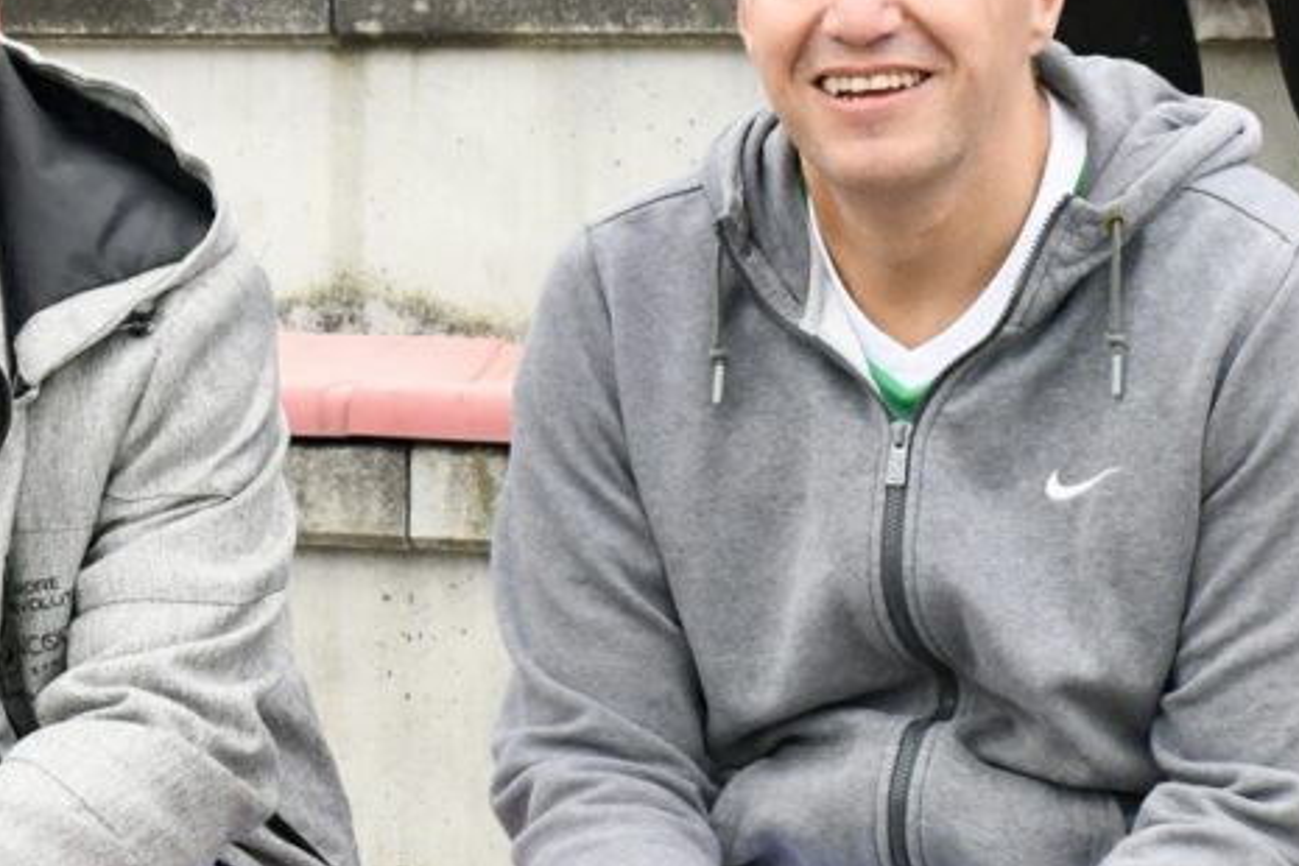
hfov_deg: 18.5
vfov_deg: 12.4
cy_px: 573
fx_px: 3969
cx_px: 352
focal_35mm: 110
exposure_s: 1/1000
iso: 6400
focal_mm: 50
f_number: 13
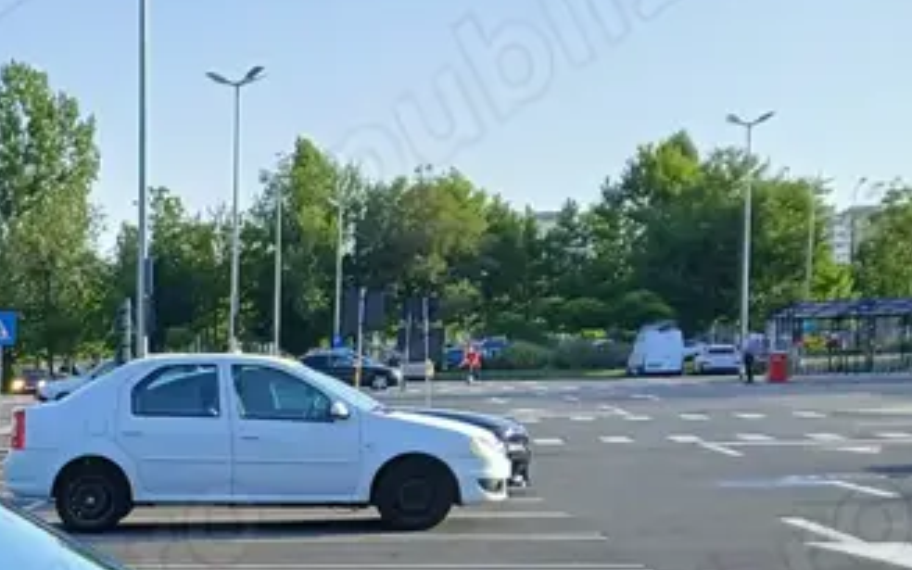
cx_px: -364
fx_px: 2088
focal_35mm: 84
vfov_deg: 14.8
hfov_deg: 21.5
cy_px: 751
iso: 20
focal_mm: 3.98
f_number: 1.8
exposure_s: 1/209
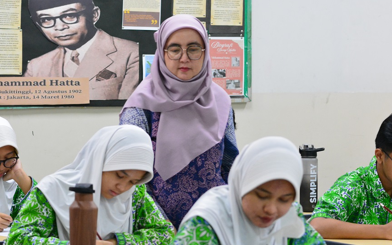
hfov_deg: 13.9
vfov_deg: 8.7
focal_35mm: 151
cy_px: 123
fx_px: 1608
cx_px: 198
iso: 3200
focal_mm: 85
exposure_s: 1/100
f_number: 4.5
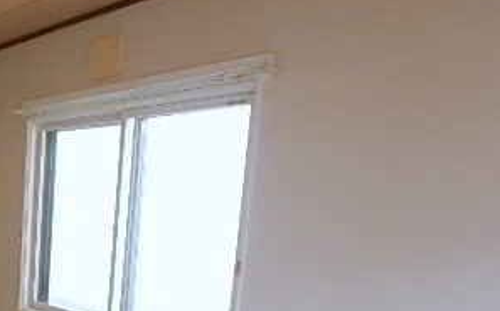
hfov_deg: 38.1
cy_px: 331
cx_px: 22
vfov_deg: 25.1
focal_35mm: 48
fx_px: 653
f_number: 3.5
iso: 125
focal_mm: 3.7
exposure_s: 1/100
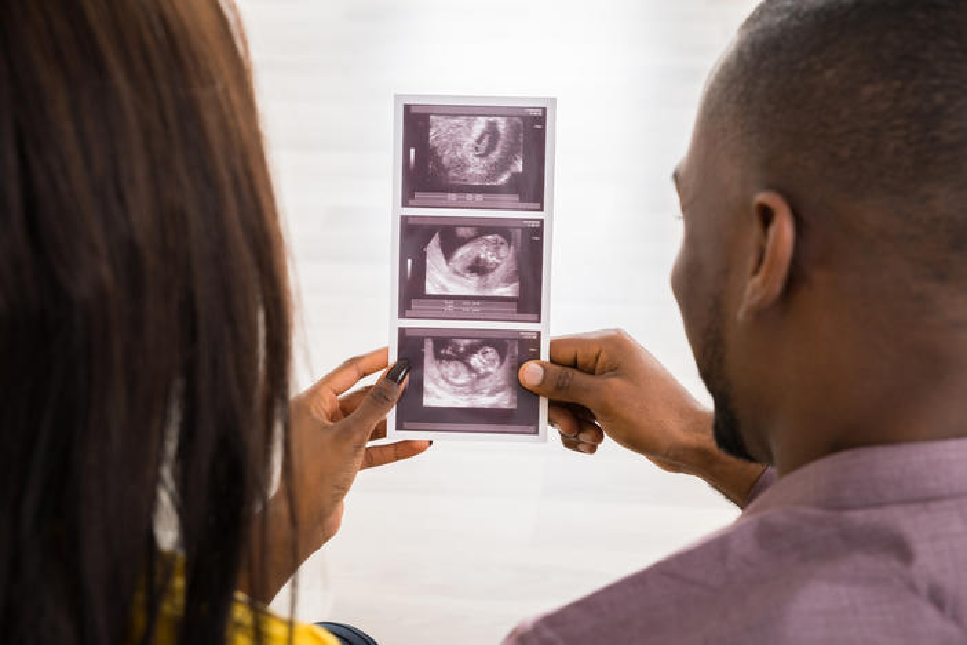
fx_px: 1880
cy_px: 322
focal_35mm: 70
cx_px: 484
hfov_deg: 28.8
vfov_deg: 19.5
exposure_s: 1/160
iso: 100
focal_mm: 70
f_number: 9
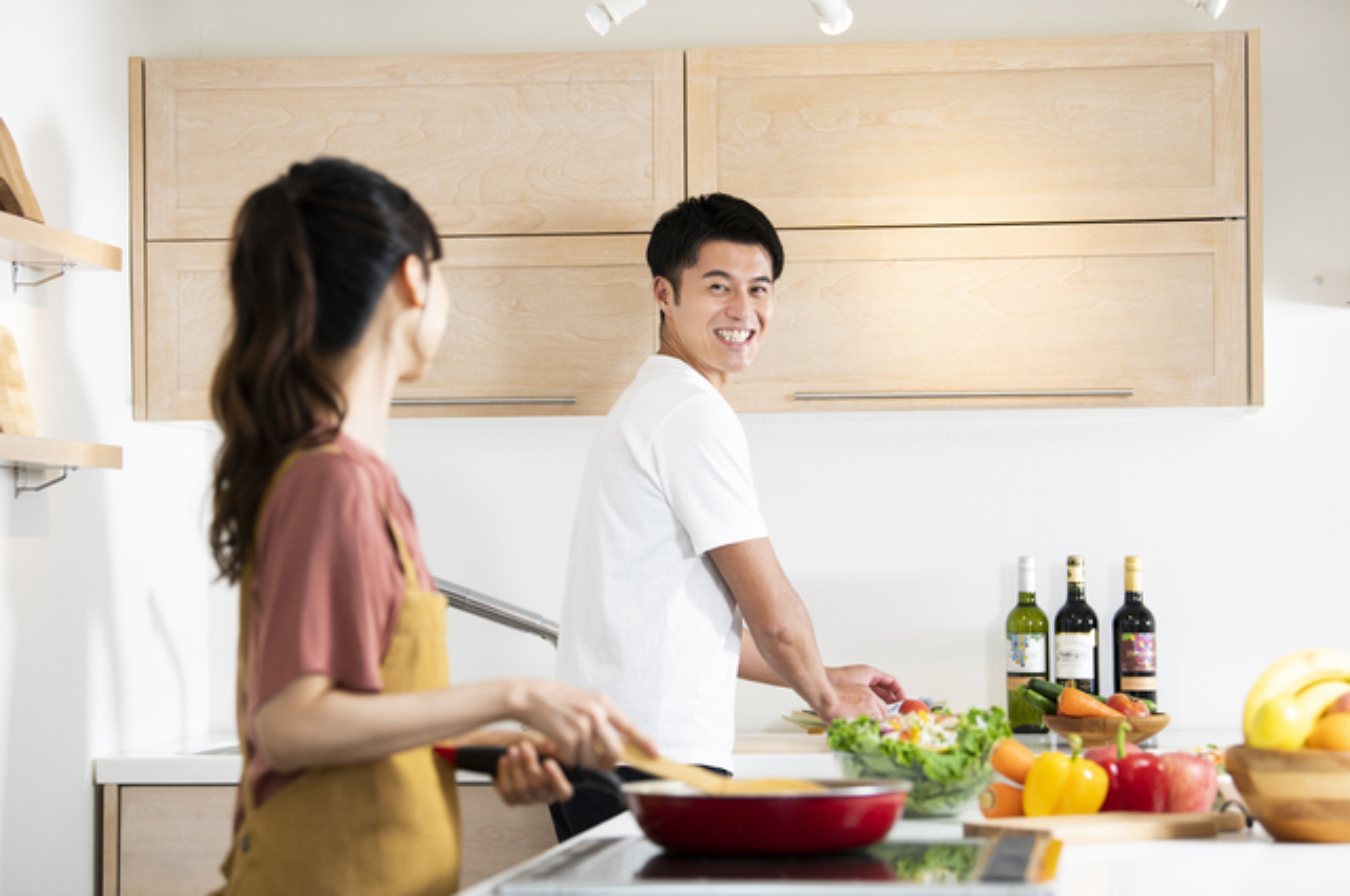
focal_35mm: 100
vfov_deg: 13.6
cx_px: 675
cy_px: 448
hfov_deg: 20.4
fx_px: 3745
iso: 800
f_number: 4
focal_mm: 100
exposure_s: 1/250
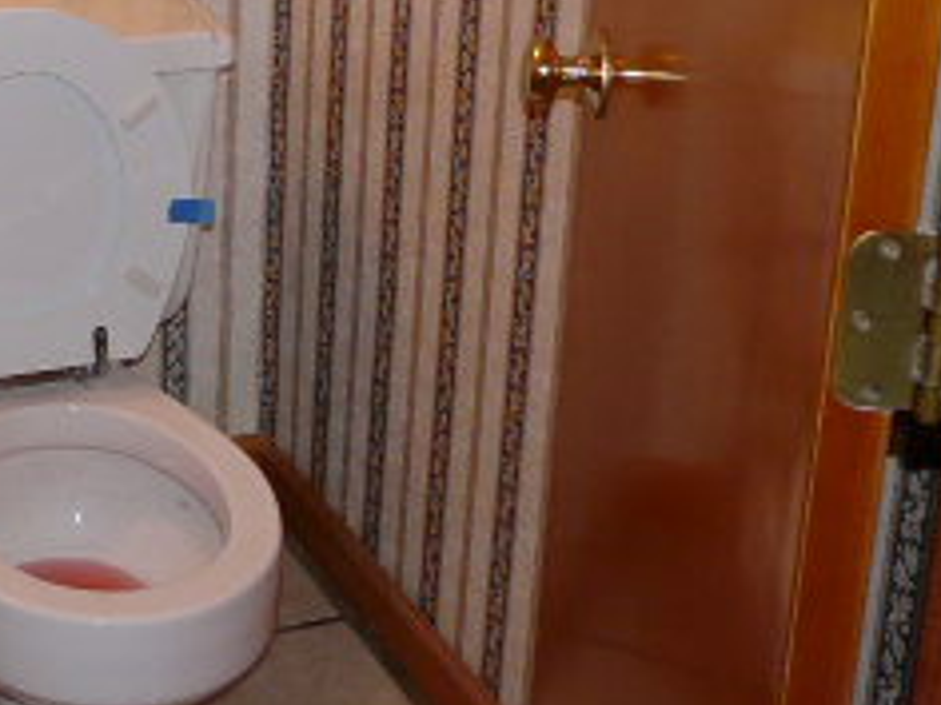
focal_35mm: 76
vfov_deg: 18.5
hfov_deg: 24.3
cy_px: -104
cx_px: -40
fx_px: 2066
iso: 100
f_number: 2.8
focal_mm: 4.6
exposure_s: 1/30
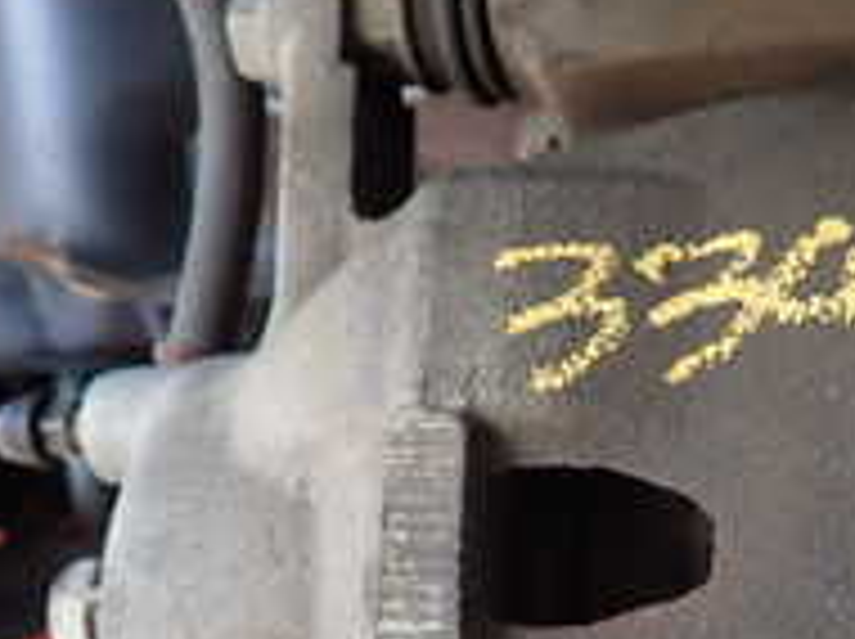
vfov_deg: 18.4
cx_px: 652
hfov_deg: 24.4
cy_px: 518
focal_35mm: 79
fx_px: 1949
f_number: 2
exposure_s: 1/125
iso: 125
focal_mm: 4.5
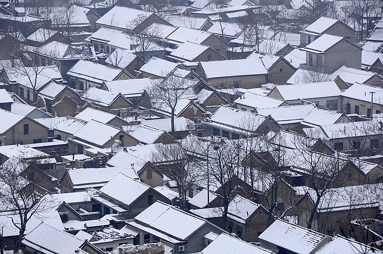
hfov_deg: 12.2
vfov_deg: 8.1
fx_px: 1785
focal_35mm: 168
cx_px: 192
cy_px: 127
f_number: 9
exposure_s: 1/640
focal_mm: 112
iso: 320
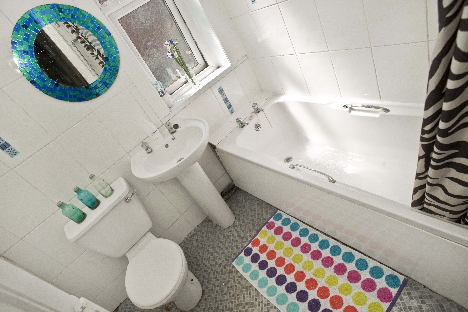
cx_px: 234
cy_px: 156
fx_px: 260
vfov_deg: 61.9
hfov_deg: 84.0
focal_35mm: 20
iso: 200
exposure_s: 1/160
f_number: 7.1
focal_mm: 20
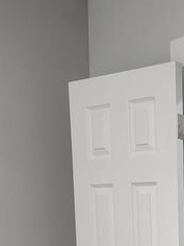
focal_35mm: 75
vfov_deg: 23.3
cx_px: 278
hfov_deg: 17.6
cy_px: 312
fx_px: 532
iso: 320
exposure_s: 1/120
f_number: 1.8
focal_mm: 6.4
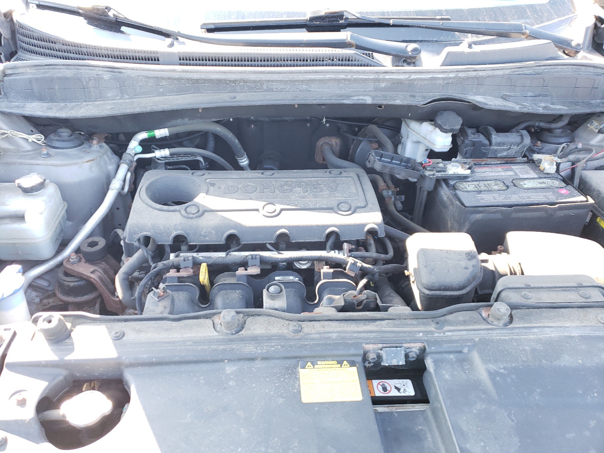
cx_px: 302
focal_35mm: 26
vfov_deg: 53.1
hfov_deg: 67.3
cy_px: 226
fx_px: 454
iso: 97
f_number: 1.5
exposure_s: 1/120
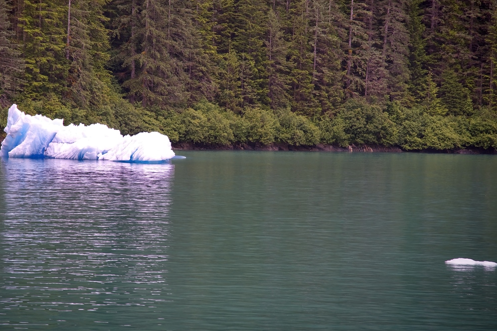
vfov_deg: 8.9
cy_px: 143
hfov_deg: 13.3
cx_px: 211
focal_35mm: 154
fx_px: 2126
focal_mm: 120
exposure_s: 1/250
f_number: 4
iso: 125
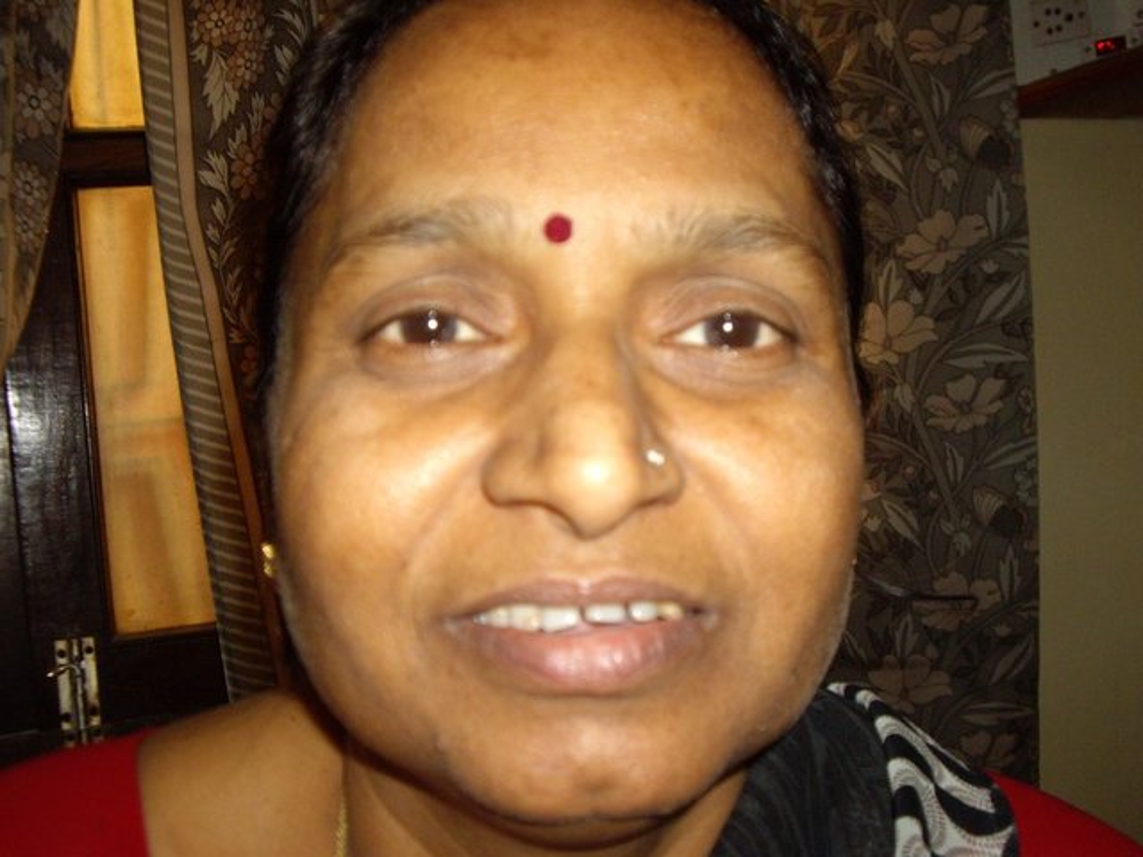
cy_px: 428
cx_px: 572
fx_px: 1552
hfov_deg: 40.4
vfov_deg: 30.9
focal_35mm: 47
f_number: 3
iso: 200
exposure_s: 1/50
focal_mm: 7.6
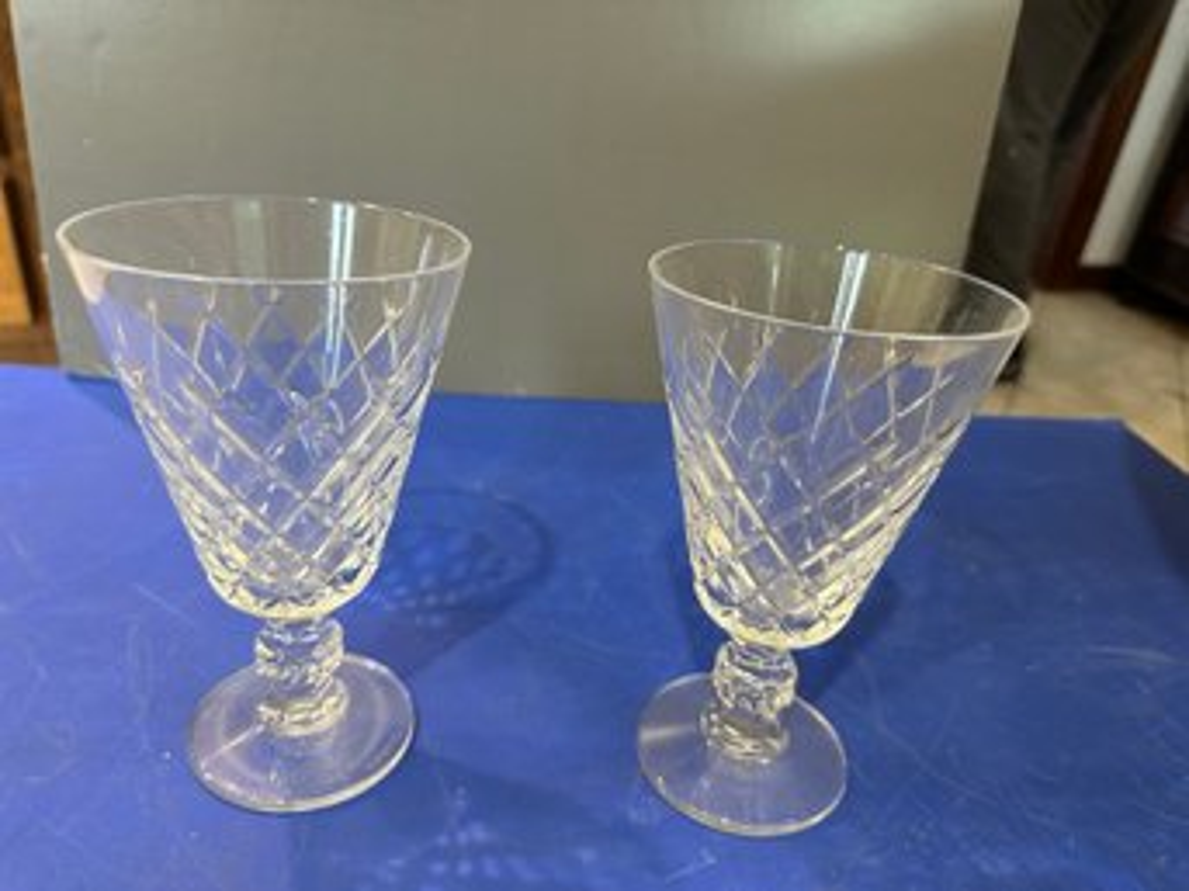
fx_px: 824
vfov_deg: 56.8
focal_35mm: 24
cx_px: 594
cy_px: 446
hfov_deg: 71.6
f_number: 1.78
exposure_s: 1/60
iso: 320
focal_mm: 6.86
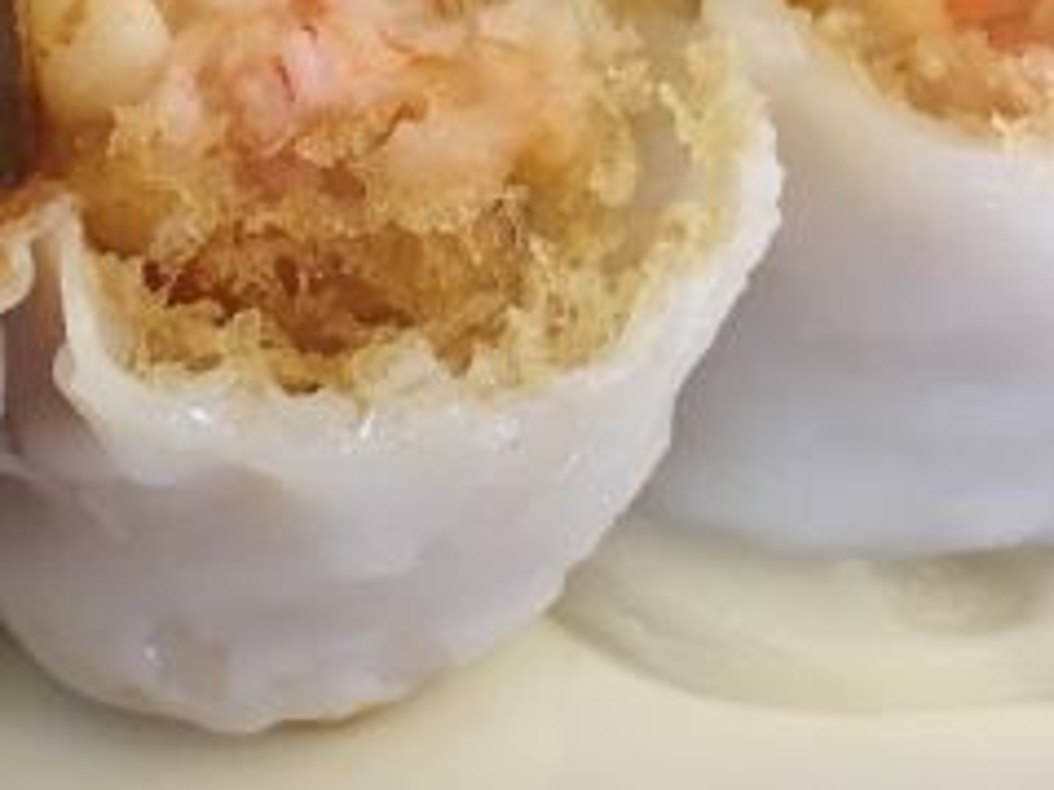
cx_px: 132
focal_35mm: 85
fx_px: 2587
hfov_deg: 22.5
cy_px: 236
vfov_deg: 17.3
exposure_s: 1/33
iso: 64
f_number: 2.2
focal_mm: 4.15
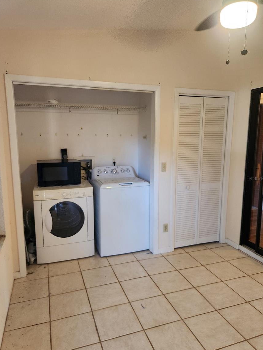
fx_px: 243
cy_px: 178
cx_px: 133
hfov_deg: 56.8
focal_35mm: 24
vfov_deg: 71.6
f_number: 1.8
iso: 640
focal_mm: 5.4
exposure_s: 1/120
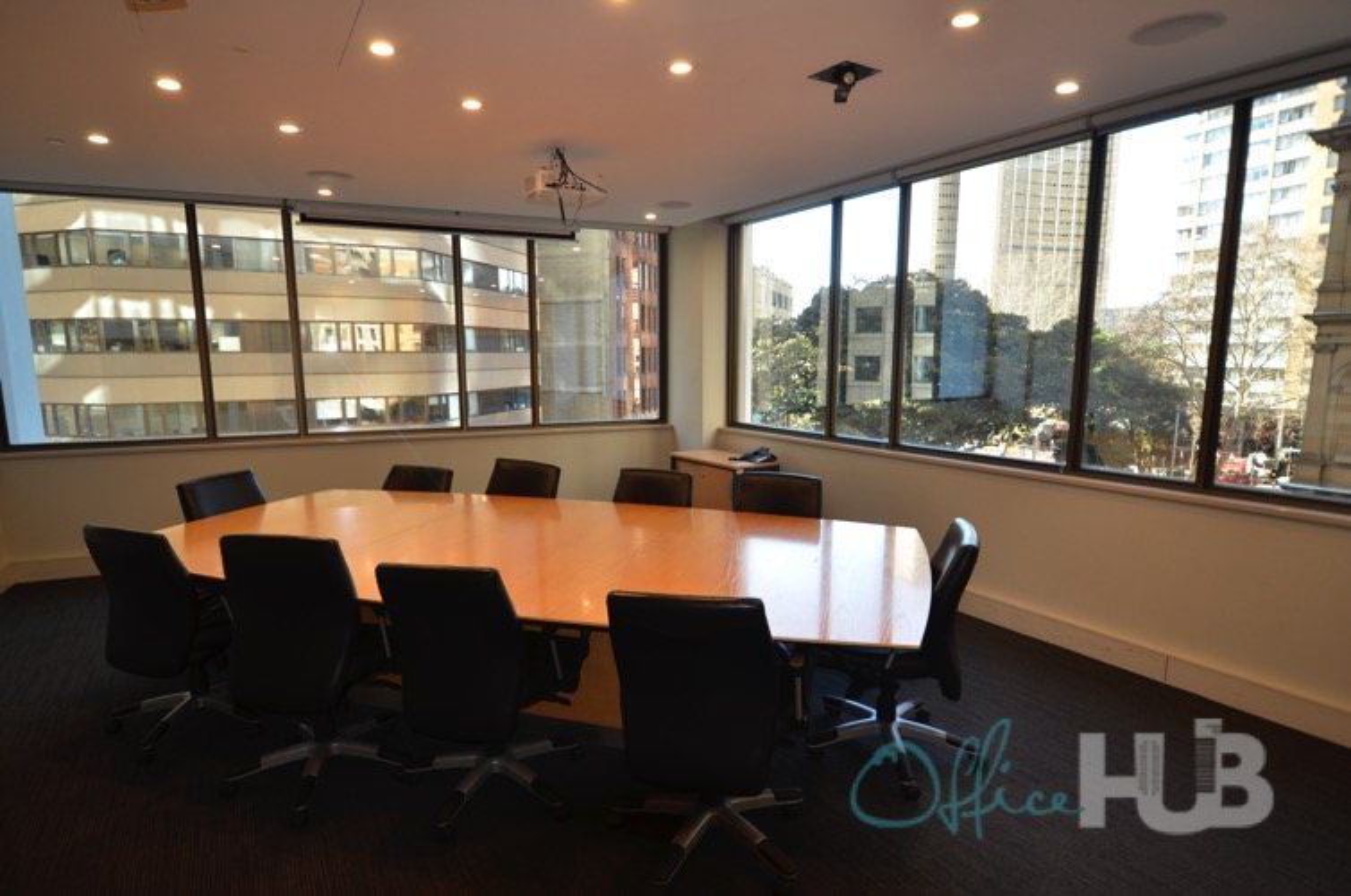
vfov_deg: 63.0
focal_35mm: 20
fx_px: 731
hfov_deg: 85.5
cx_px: 676
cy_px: 448
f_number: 3.8
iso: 400
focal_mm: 13
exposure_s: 1/60
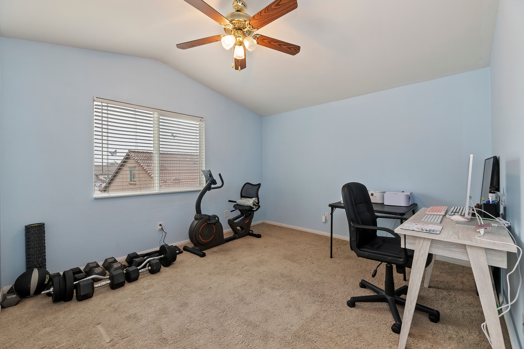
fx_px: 204
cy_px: 174
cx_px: 262
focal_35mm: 14
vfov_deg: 81.1
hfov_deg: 104.3
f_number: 10
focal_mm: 14
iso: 500
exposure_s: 1/10
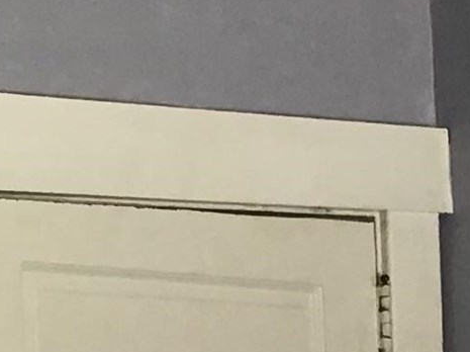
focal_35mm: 205
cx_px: 368
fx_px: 2781
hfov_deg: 9.6
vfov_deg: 7.0
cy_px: 691
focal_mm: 3.3
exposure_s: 1/40
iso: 25
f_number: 2.4
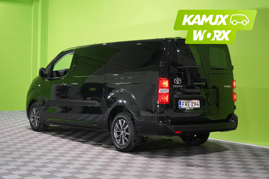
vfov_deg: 23.0
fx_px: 441
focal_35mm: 59
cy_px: 90
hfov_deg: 33.9
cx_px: 134
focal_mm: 59
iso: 5000
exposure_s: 1/160
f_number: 5
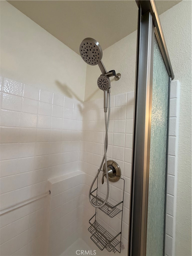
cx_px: 96
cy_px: 128
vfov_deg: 102.1
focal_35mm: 14
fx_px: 104
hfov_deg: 85.7
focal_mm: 2.22
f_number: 2.2
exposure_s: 1/60
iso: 320
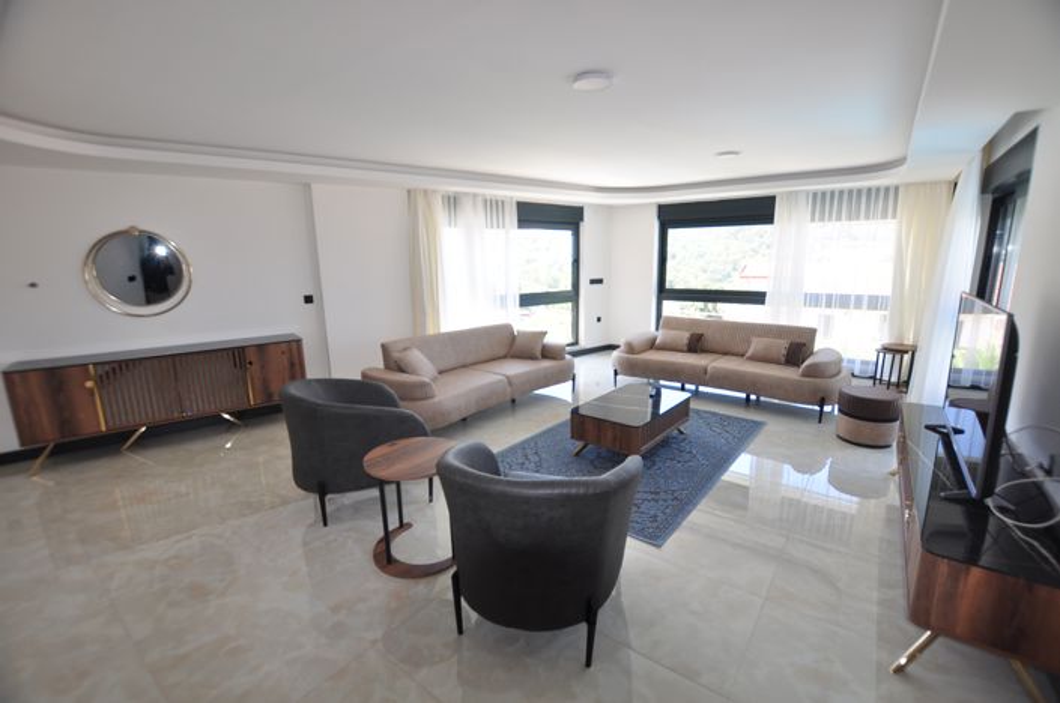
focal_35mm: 15
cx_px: 530
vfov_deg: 77.2
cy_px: 352
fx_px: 441
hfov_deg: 100.5
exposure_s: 1/100
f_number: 4.5
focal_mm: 10
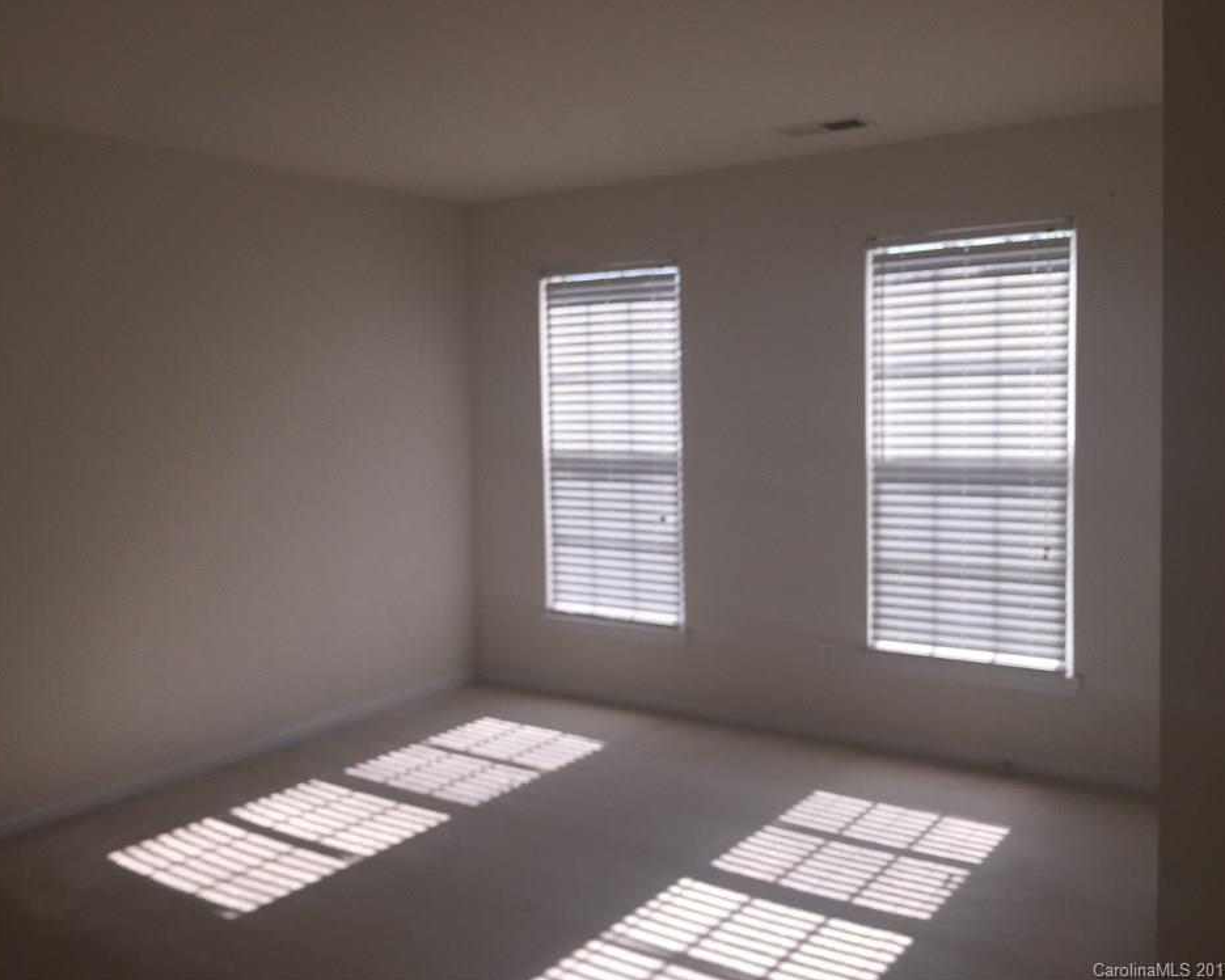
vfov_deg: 47.1
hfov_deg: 57.1
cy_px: 480
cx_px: 573
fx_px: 1124
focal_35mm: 31
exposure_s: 1/694
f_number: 2.2
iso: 40
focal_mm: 4.15
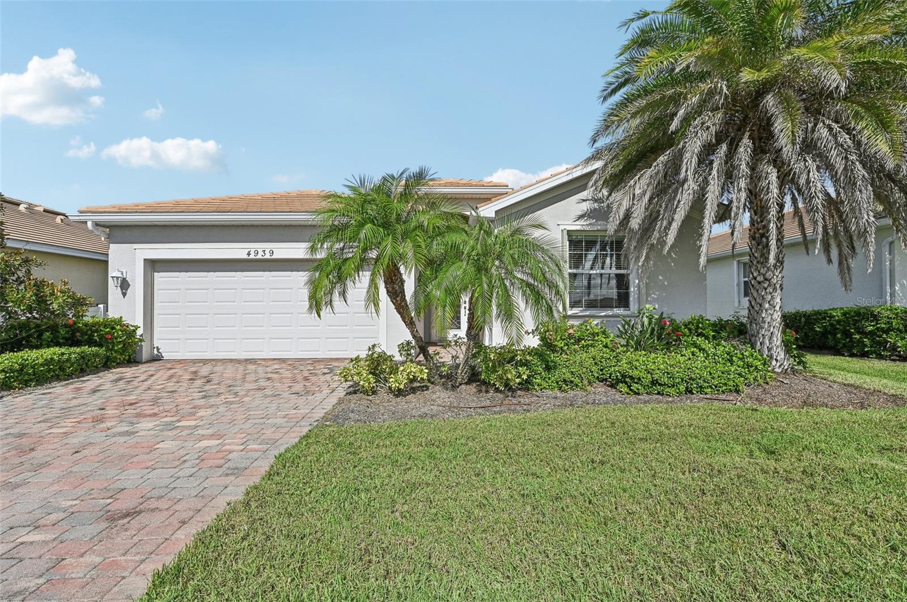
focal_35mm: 16
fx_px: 390
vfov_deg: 75.4
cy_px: 301
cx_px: 454
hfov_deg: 98.6
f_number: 8
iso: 400
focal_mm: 15.5
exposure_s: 1/2500
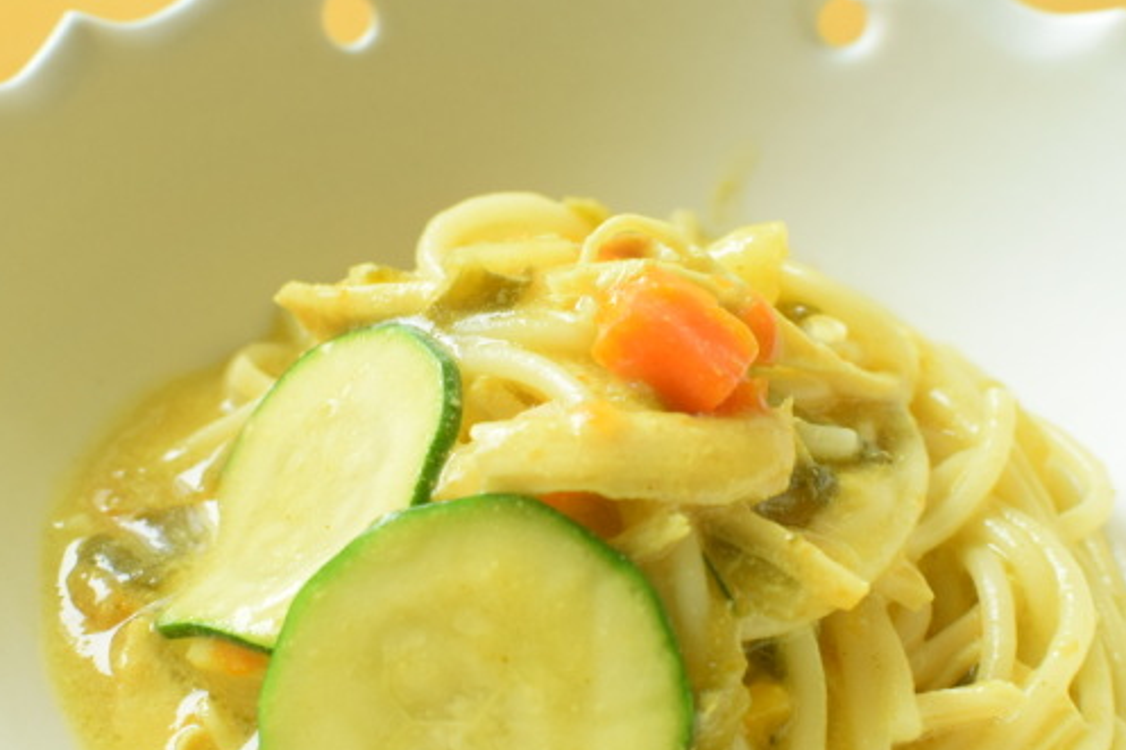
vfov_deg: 20.1
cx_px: 426
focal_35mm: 68
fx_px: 2115
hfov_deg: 29.7
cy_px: 392
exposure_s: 1/60
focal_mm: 35
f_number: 9
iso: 1600
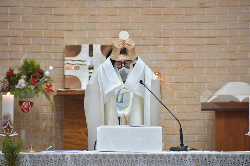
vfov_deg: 4.6
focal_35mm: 300
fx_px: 2083
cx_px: 125
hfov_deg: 6.9
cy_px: 83
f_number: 5.6
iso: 5000
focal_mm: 300
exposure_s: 1/200
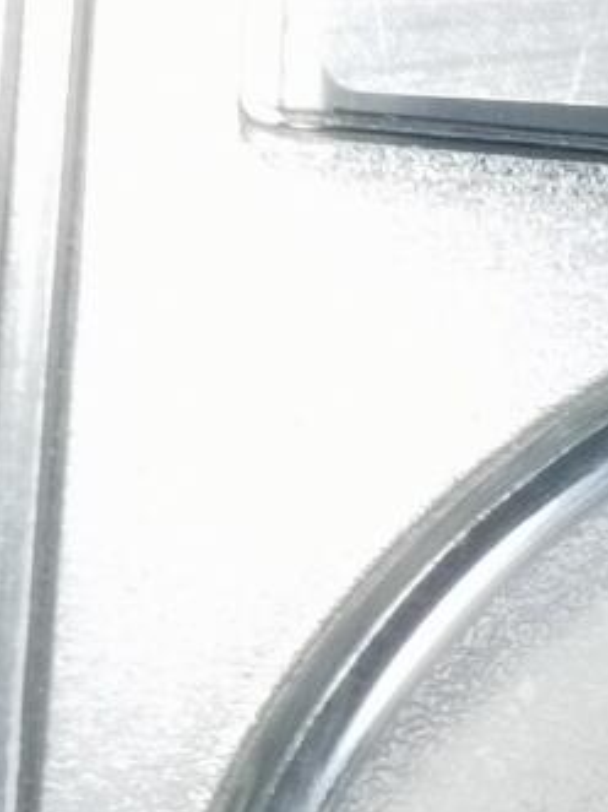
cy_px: 810
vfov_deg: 6.7
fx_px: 6890
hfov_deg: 5.0
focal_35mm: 294
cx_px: 1243
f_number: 1.9
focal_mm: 6.67
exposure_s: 1/100
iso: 160
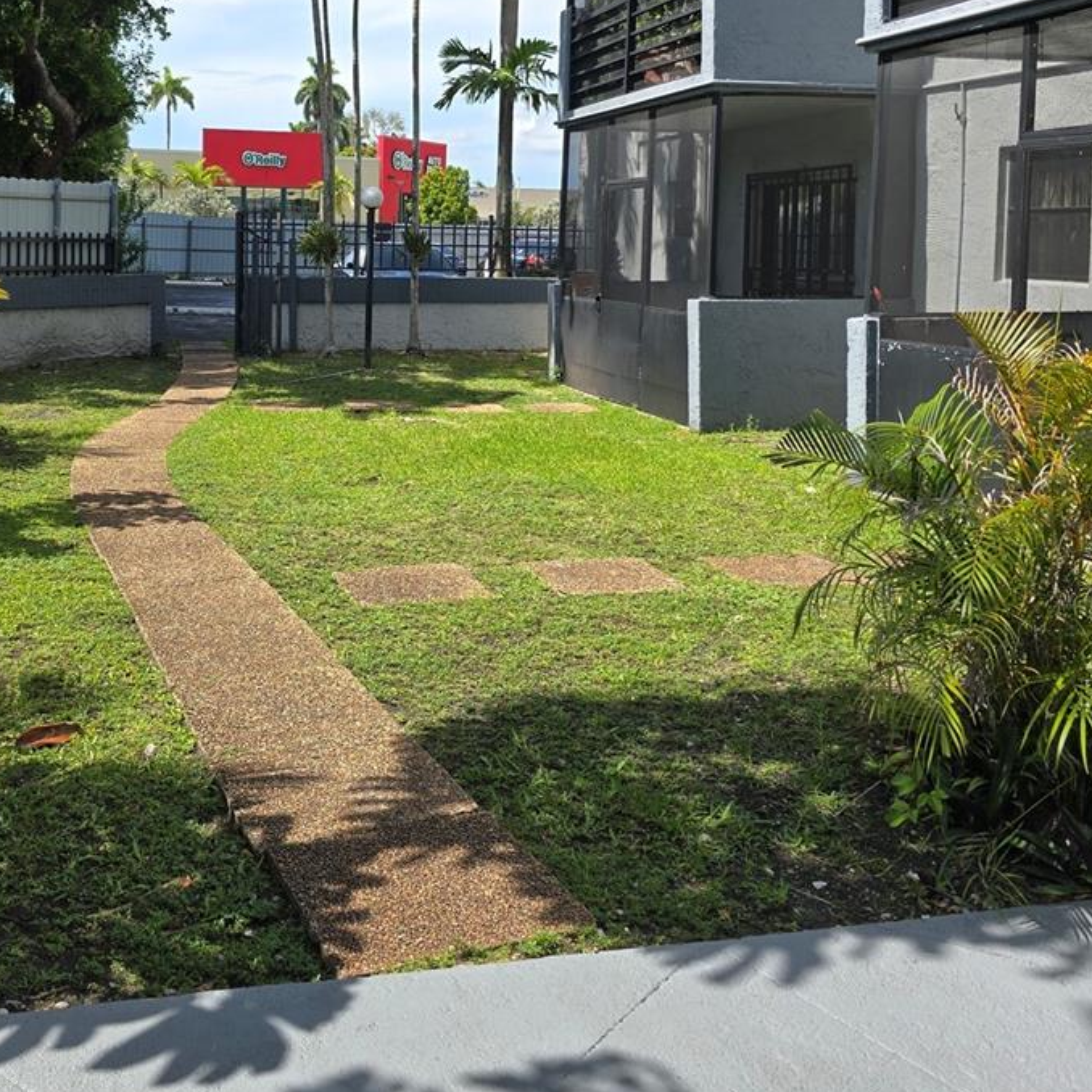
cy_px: 250
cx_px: 407
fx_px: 1285
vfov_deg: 44.2
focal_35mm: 36
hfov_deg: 45.6
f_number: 1.7
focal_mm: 6.3
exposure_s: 1/475
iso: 12
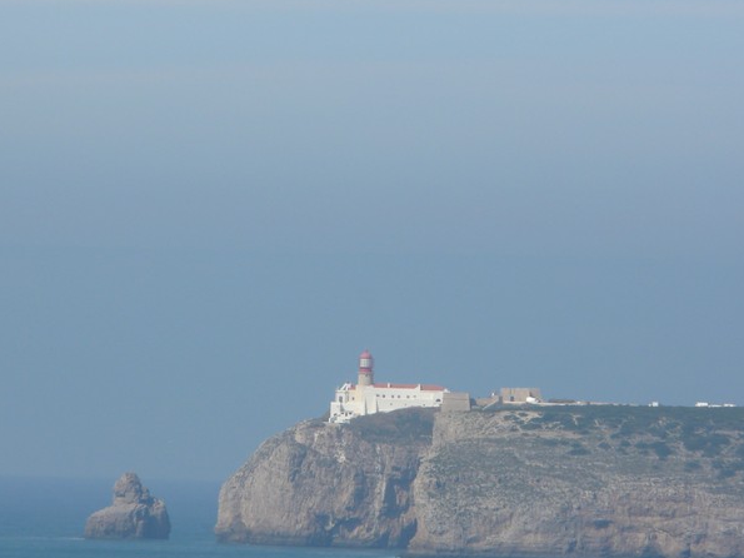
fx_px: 11668
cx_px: 315
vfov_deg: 2.7
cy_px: 342
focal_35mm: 543
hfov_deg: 3.7
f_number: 7.1
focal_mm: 66.3
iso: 100
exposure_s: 1/500
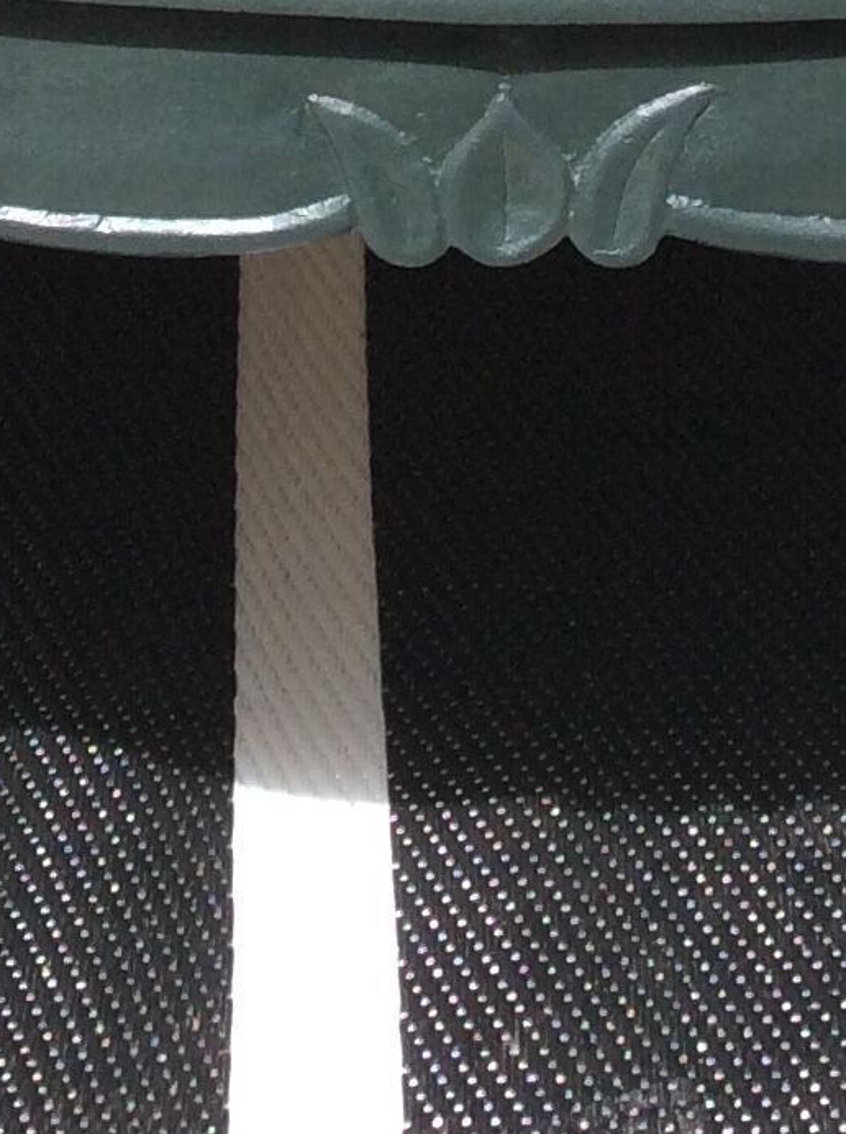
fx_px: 3921
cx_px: 415
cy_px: -947
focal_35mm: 120
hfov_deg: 12.3
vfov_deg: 14.4
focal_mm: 3.3
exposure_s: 1/880
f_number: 2.4
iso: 32
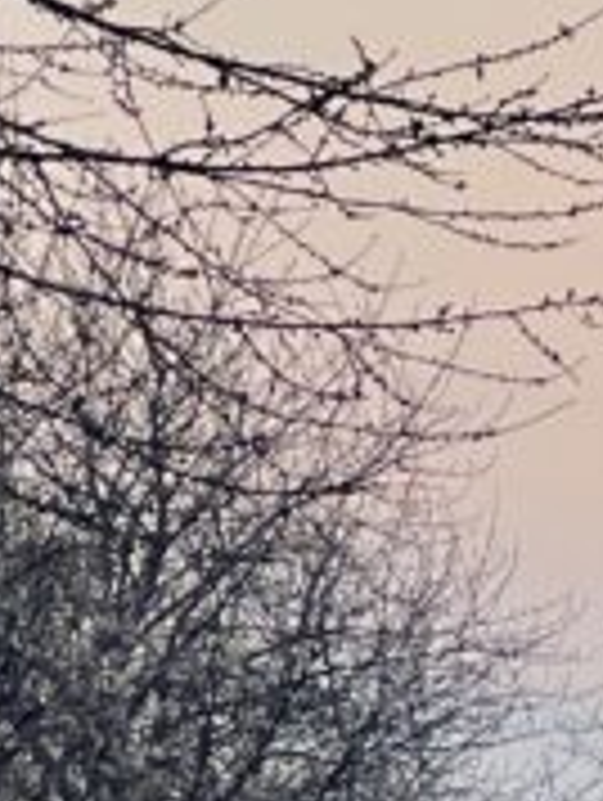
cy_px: 1044
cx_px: 706
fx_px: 10242
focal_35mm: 442
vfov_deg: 4.5
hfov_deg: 3.4
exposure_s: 1/99
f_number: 2.8
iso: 80
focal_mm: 9
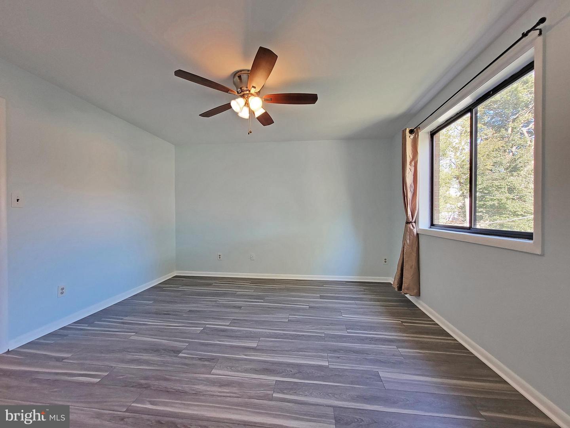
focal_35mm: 13
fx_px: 214
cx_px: 285
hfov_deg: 106.2
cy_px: 214
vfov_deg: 89.9
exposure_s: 1/60
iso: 125
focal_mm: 2.2
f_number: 2.2
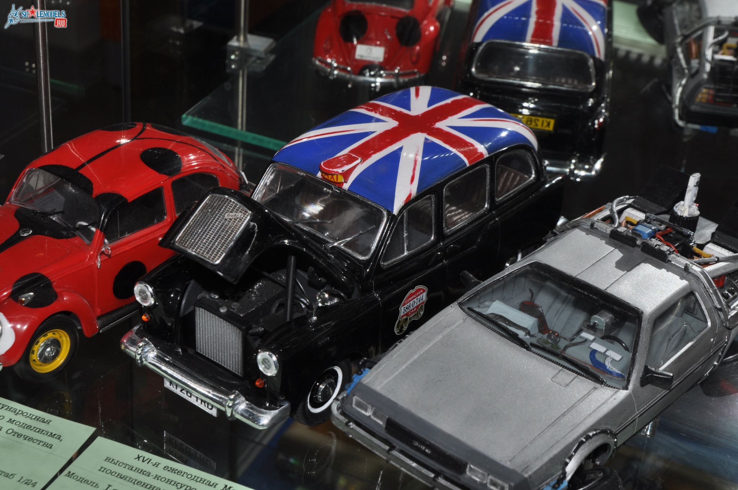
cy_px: 245
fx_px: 1536
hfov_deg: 27.0
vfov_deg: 18.1
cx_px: 369
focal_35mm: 75
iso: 200
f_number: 11
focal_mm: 50
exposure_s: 1/200
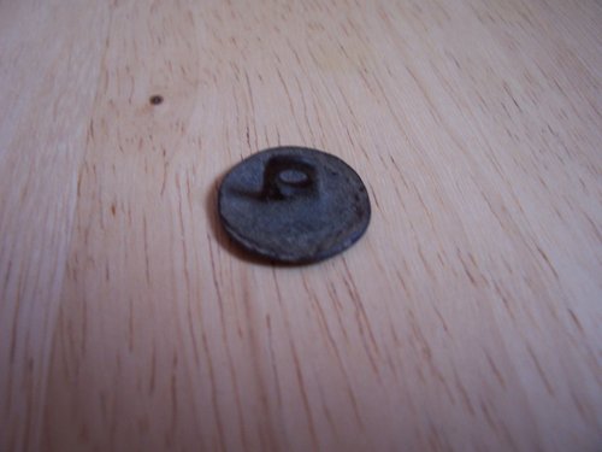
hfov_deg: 54.0
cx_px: 301
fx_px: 591
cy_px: 226
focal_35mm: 34
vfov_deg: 41.8
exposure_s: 1/30
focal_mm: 5.6
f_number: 2.7
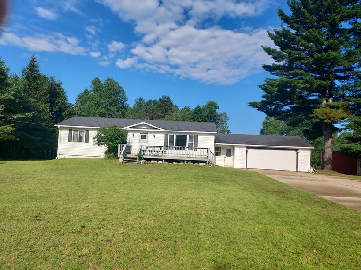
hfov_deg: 69.4
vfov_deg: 54.9
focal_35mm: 25
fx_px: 261
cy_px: 140
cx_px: 180
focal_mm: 4.6
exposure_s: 1/1640
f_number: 1.8
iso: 40
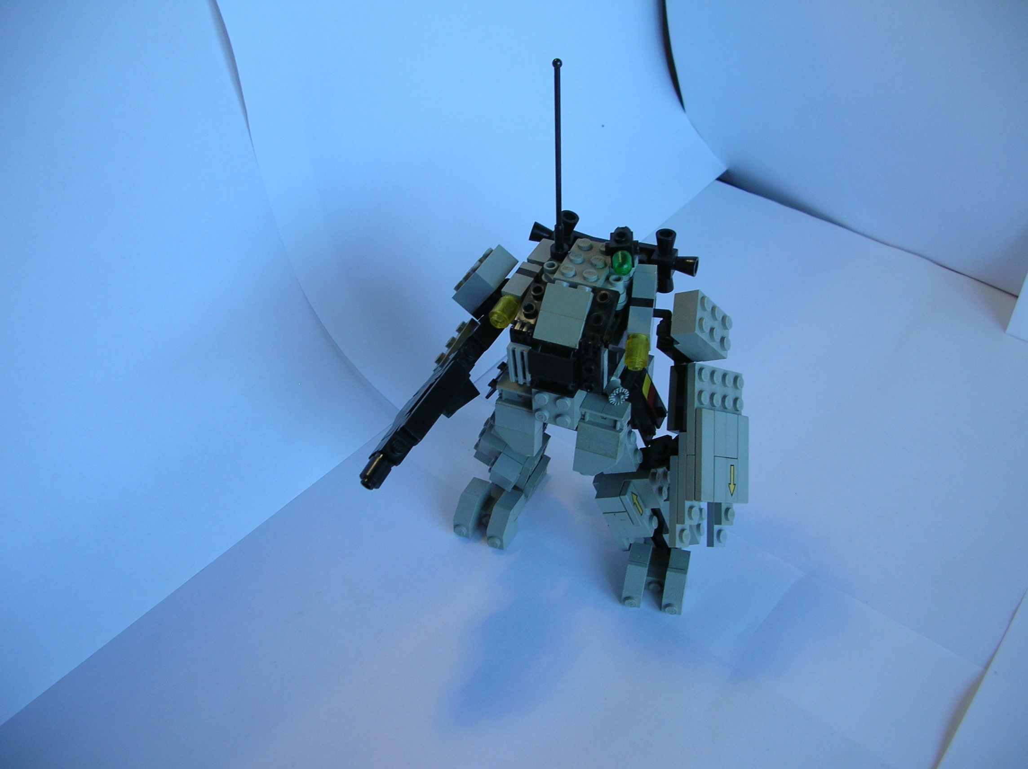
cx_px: 514
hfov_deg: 52.7
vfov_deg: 40.6
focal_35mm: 35
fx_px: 1039
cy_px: 384
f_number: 2.8
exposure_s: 1/25.4
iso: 50
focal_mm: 5.8
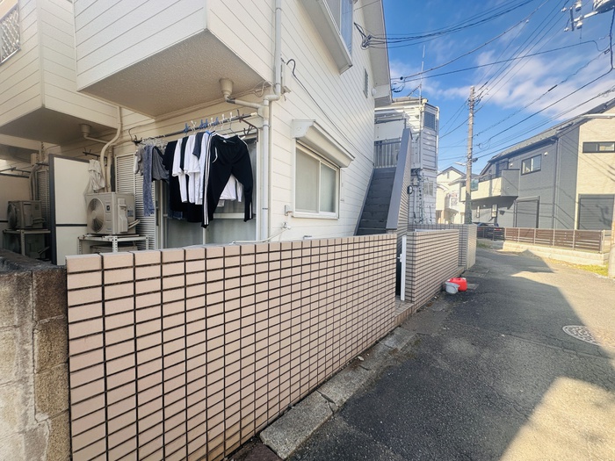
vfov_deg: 85.7
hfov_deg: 102.1
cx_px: 308
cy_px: 230
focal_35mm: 14
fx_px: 249
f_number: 2.2
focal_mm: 2.22
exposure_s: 1/328
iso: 40
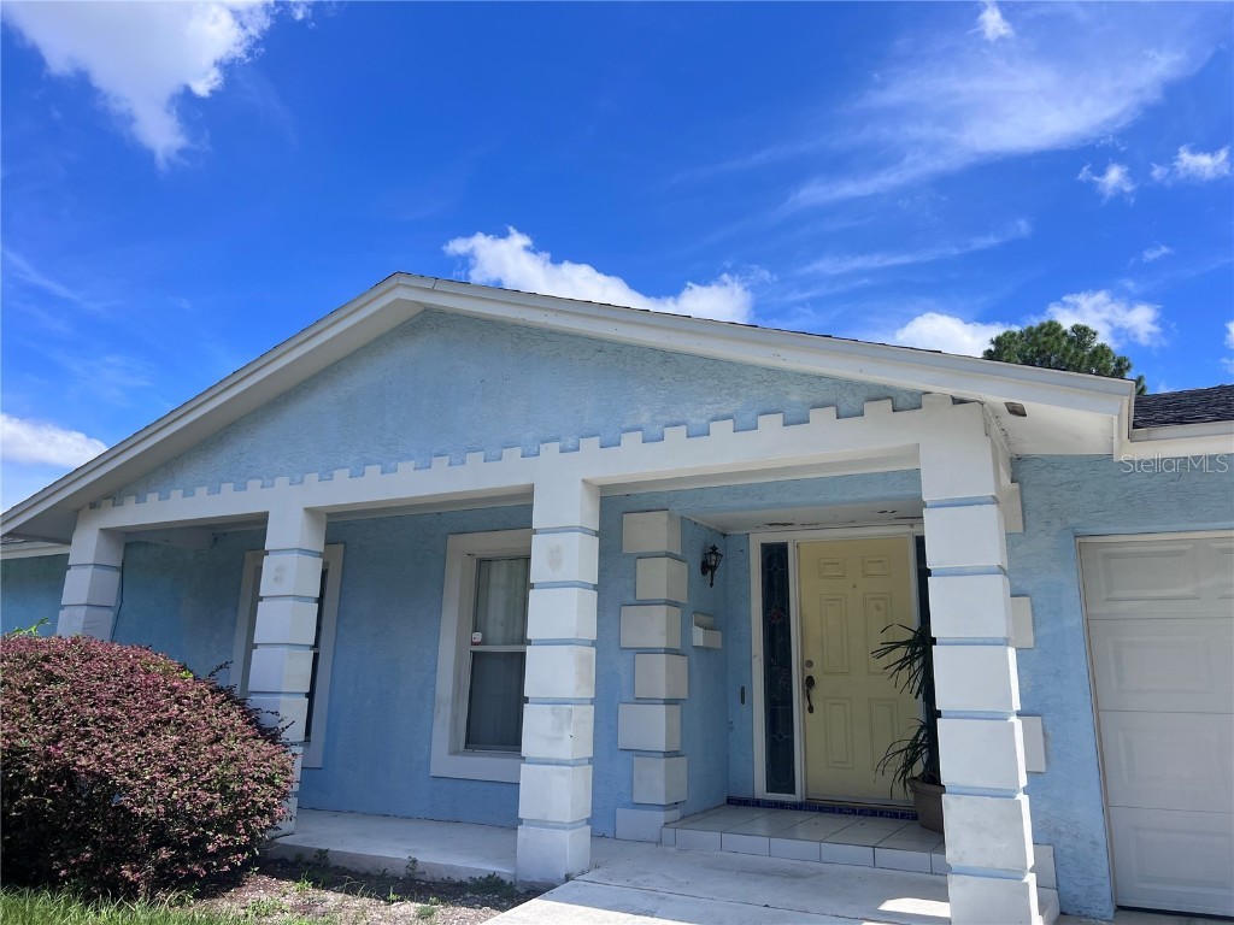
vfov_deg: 53.1
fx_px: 927
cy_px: 462
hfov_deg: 67.3
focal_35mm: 26
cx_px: 617
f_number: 1.5
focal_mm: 5.7
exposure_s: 1/4444
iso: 50
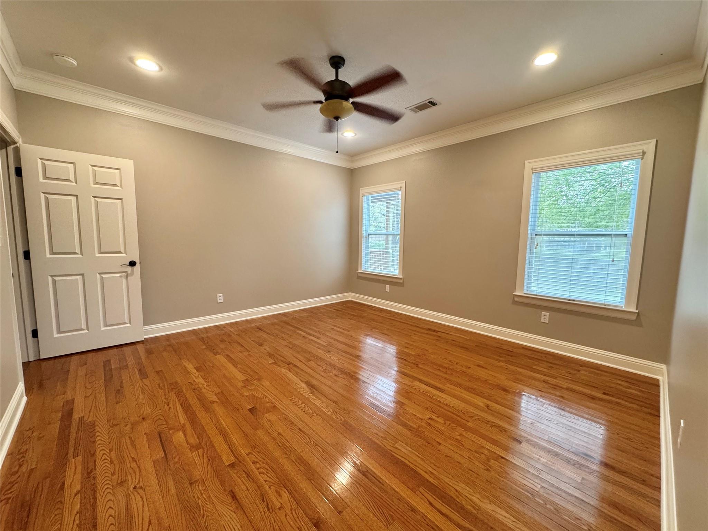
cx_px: 354
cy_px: 266
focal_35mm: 14
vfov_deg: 85.7
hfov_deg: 102.1
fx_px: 286
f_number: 2.2
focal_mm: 2.22
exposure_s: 1/60
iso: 250
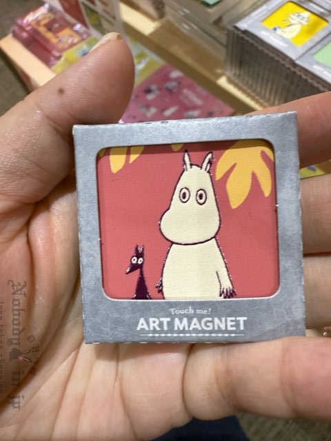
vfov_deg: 71.6
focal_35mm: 24
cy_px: 220
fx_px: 306
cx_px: 166
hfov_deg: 56.8
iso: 160
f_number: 2.2
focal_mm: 2.22
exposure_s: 1/100
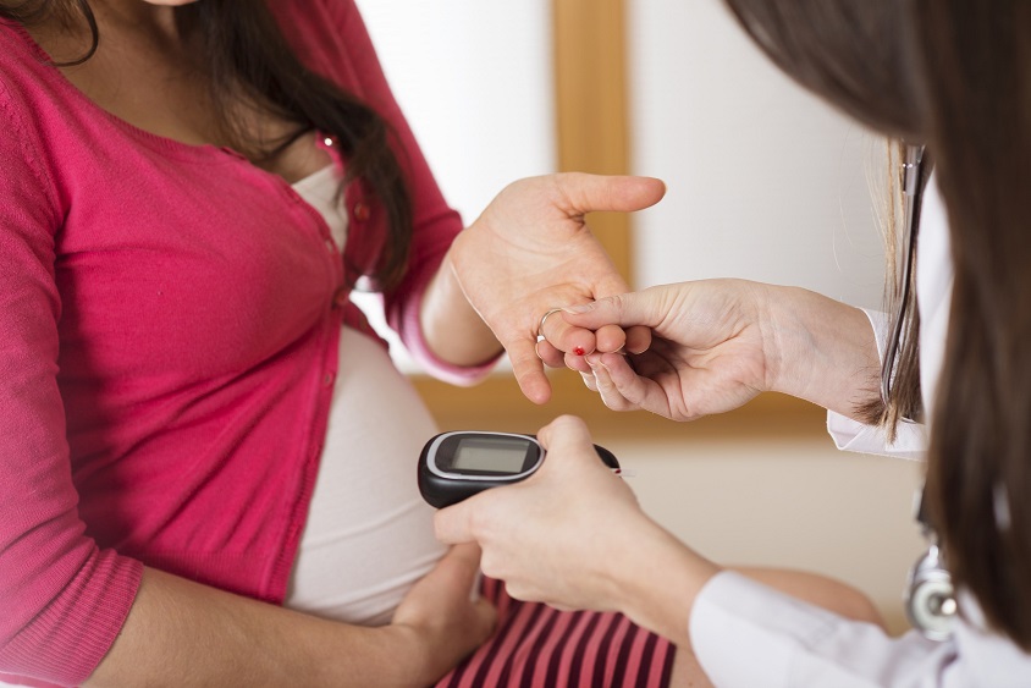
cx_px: 516
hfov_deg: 23.9
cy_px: 344
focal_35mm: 85
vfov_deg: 16.1
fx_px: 2435
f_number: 3.5
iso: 160
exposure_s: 1/160
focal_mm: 85
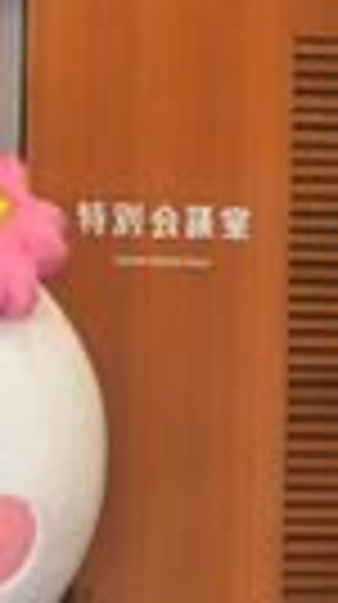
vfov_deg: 7.1
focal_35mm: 304
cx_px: -784
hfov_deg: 3.8
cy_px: 592
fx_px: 4862
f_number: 5
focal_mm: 52
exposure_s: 1/500
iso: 3200
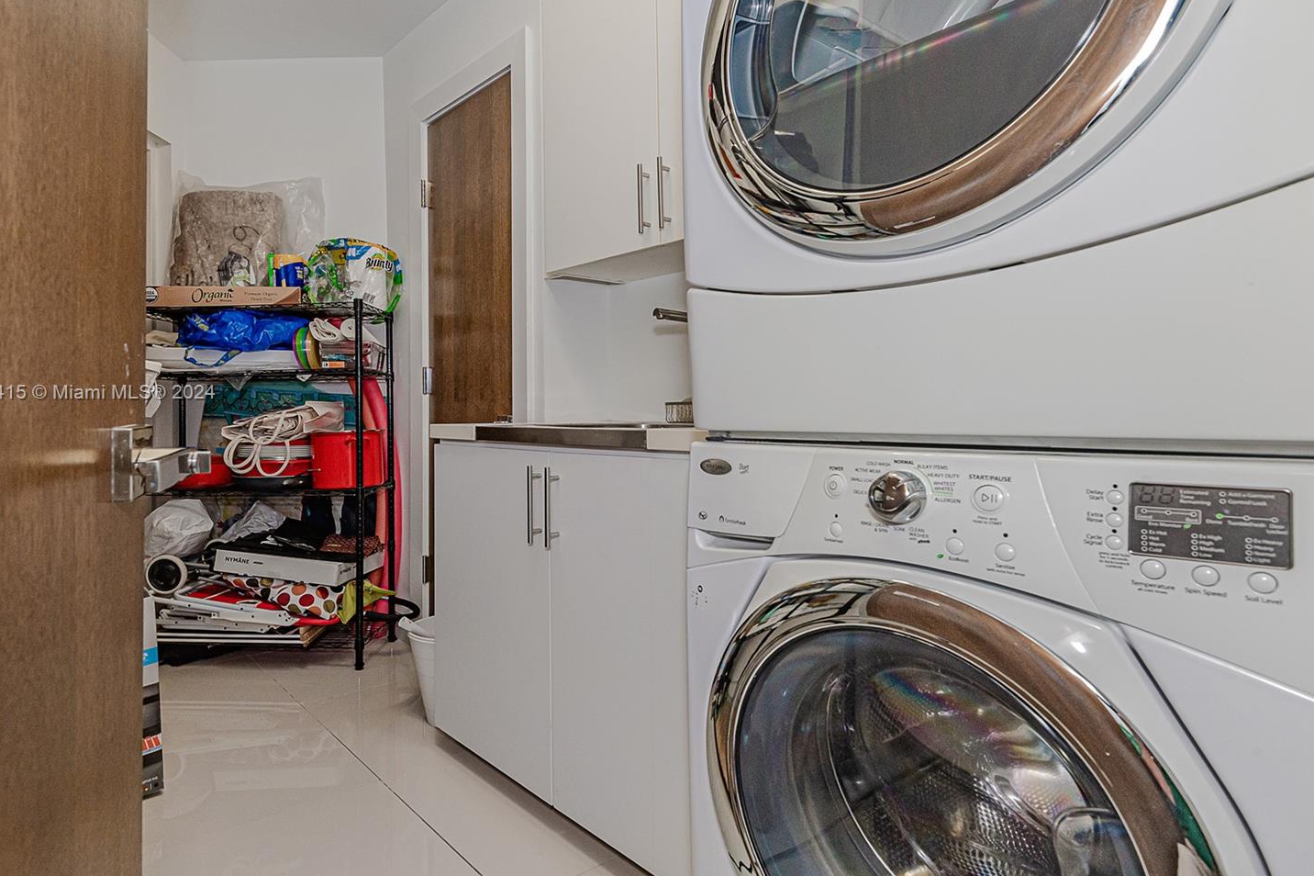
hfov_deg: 86.9
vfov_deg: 64.4
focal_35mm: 19
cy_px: 394
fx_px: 693
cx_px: 656
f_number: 8
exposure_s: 1/30
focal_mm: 17
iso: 800
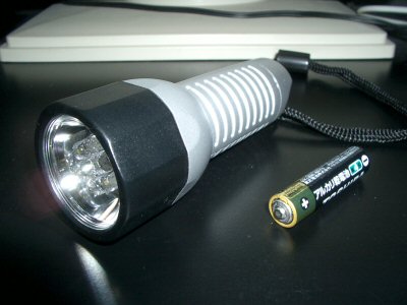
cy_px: 152
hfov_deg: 52.6
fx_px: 412
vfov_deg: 40.7
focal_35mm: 35
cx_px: 204
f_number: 4.3
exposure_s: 1/40
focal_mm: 5.8
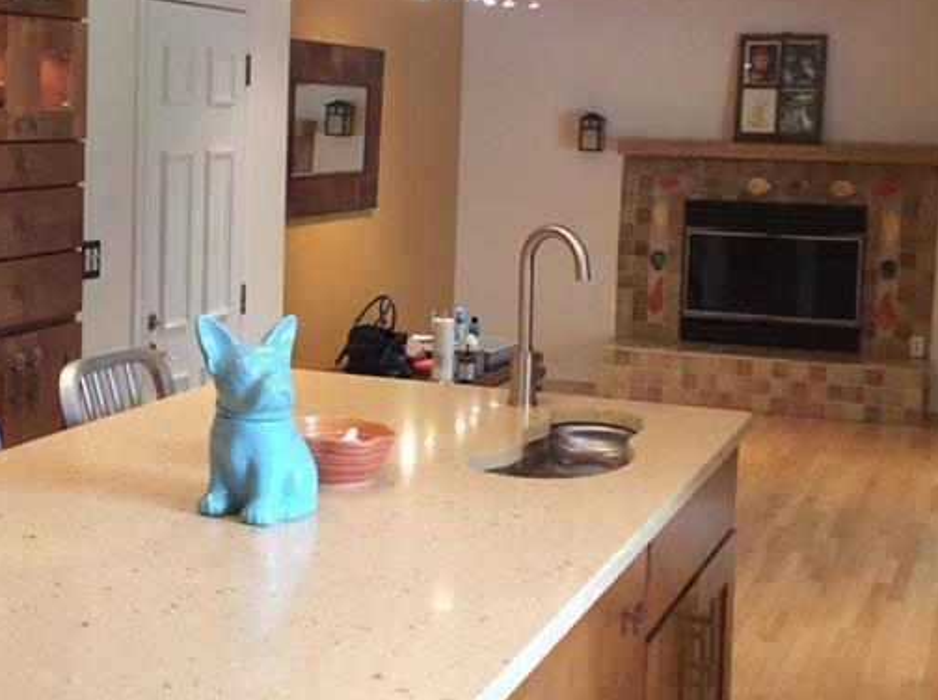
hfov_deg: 29.6
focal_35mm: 65
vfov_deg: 22.4
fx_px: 1758
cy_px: 251
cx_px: 290
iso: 50
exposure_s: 1/24
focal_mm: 3.3
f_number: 2.4
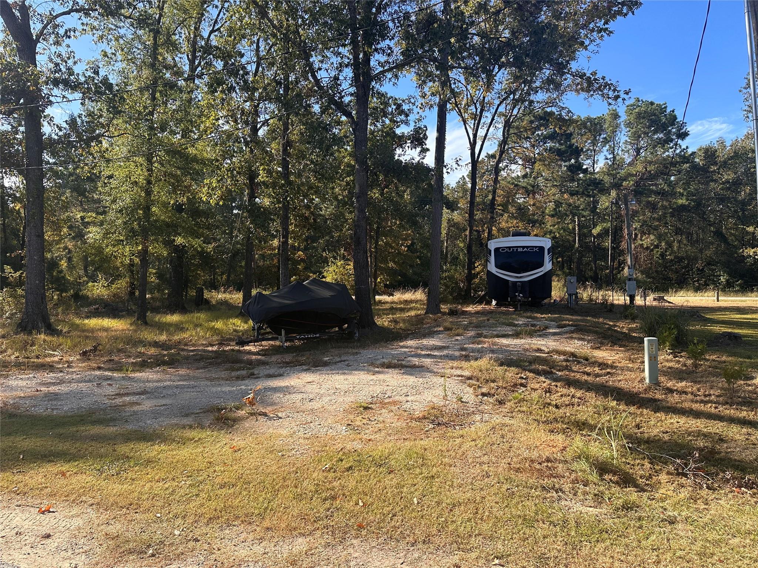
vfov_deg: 56.8
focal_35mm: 24
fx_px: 526
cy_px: 284
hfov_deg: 71.6
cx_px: 379
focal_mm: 6.86
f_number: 1.78
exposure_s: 1/1721
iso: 80
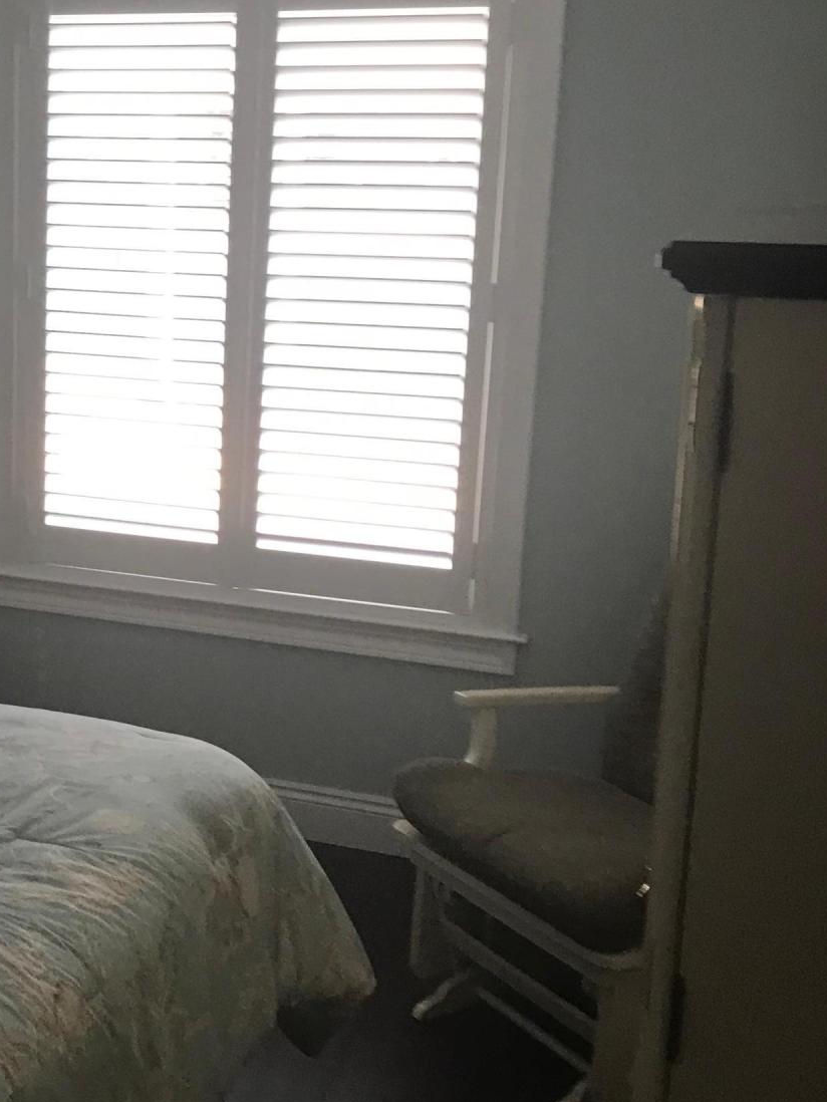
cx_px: 131
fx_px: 1624
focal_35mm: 51
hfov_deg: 27.8
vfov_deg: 37.5
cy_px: 521
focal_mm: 3.99
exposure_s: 1/20
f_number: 1.8
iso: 40
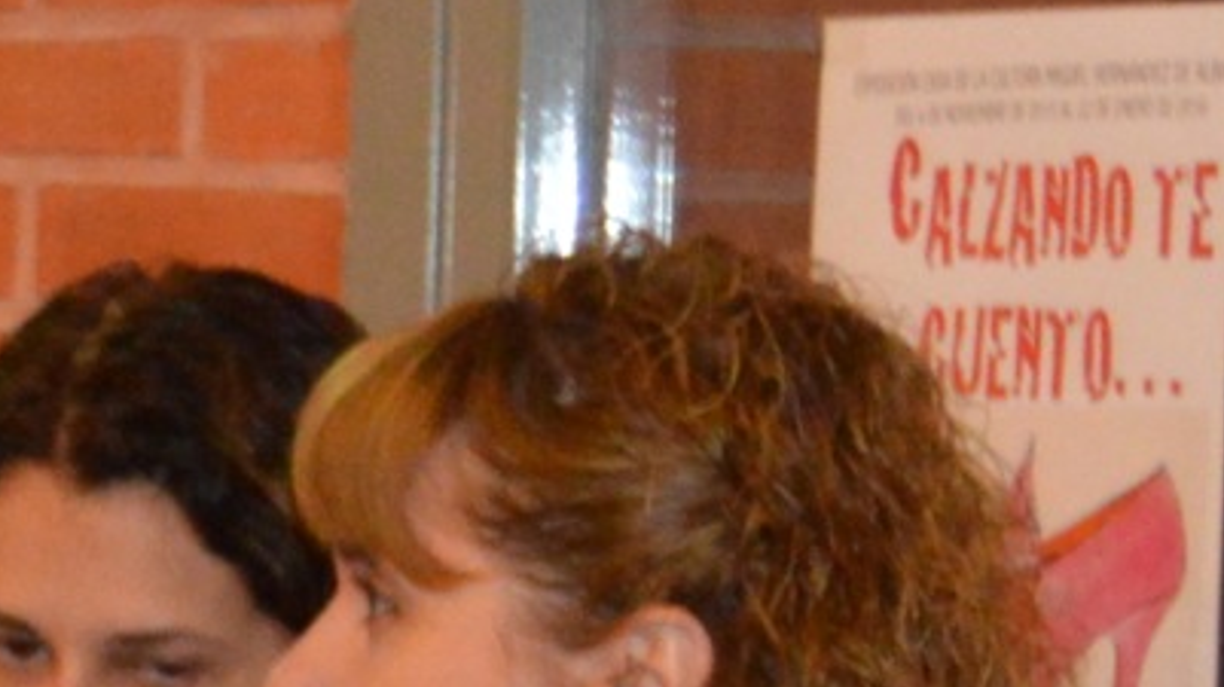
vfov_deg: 4.1
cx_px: -1233
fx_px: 9476
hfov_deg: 7.1
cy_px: 889
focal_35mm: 292
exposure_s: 1/60
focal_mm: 31
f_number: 4.2
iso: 2500
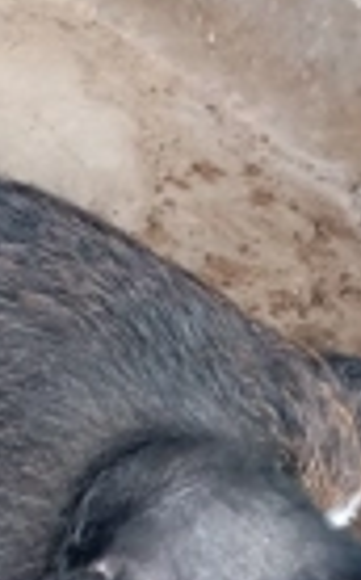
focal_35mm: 86
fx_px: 1357
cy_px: 504
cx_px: -50
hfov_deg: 14.7
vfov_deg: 23.6
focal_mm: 4.27
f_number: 1.8
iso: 2727
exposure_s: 1/20
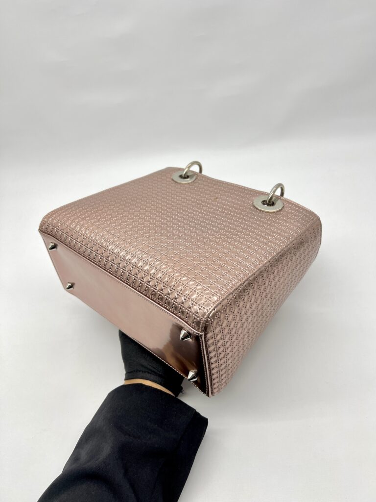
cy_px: 251
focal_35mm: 26
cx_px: 188
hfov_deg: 53.1
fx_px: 377
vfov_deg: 67.3
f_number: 1.5
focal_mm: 5.7
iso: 32
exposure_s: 1/116
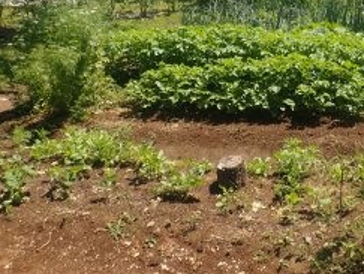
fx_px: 484
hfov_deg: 38.7
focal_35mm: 46
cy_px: 49
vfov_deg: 30.7
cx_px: 318
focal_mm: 4.5
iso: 100
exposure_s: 1/160
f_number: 8
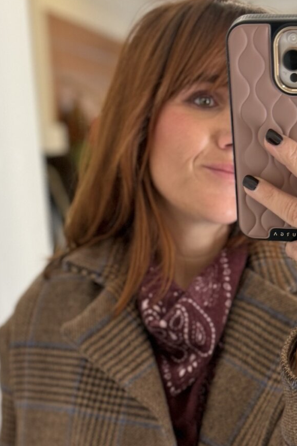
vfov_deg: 25.5
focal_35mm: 74
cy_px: 480
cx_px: 143
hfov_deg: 18.4
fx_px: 916
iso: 100
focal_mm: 6.76
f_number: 1.78
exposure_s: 1/74
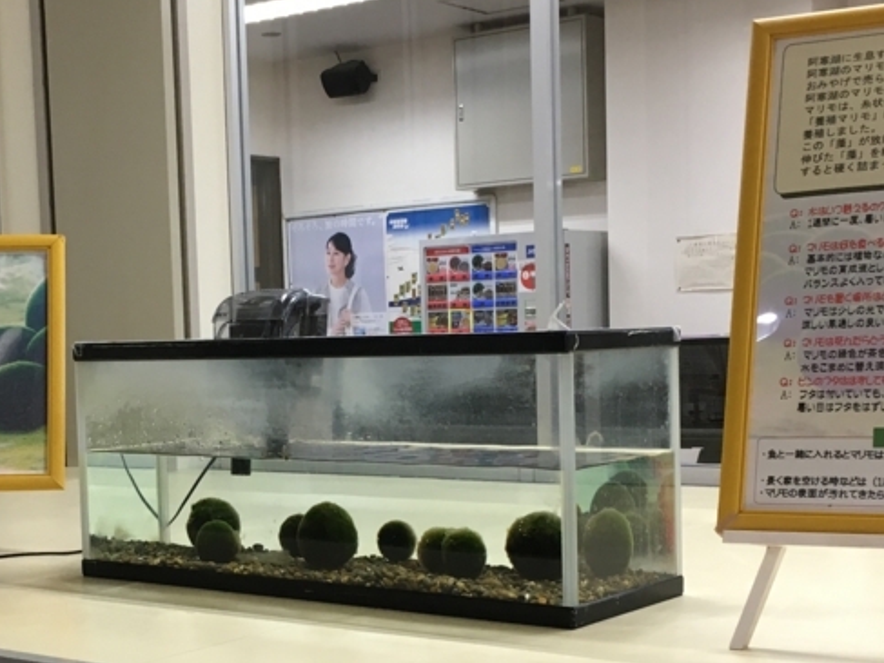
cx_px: 336
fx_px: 1557
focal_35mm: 61
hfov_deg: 31.6
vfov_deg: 23.9
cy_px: 441
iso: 64
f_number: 2.2
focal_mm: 4.15
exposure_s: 1/30
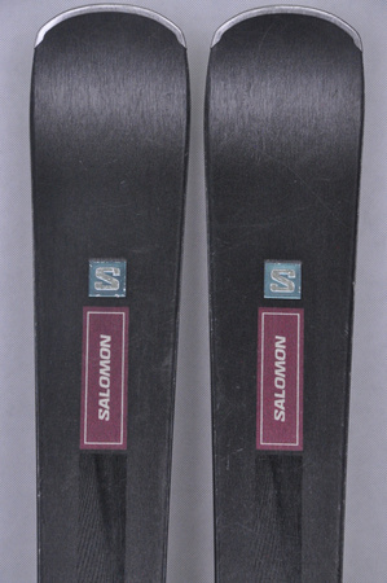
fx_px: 2545
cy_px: 292
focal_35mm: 158
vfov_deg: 13.1
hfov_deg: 8.7
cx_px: 194
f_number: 9.5
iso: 3200
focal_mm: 105
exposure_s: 1/125
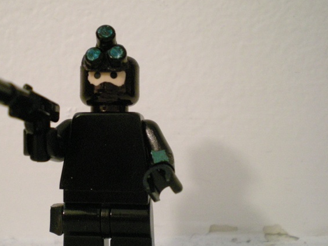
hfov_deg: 35.1
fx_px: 512
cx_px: 101
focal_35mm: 54
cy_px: 136
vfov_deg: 27.0
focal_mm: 6.3
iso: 515
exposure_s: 1/8
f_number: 3.1
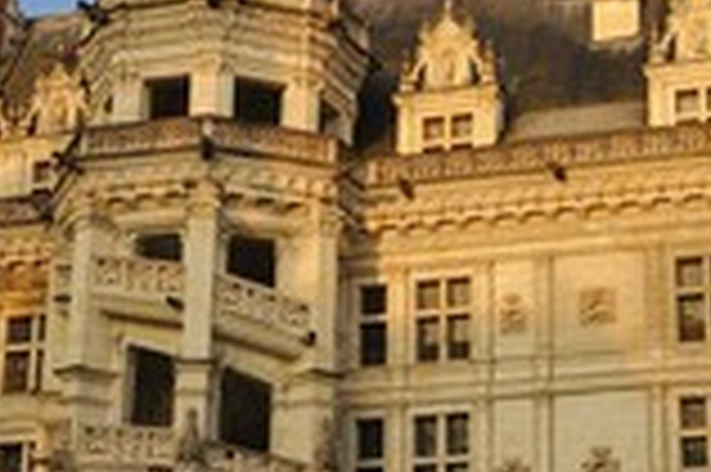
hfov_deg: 23.6
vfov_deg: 16.0
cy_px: 274
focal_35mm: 85
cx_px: 549
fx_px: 1677
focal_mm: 32
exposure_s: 1/200
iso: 200
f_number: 7.1
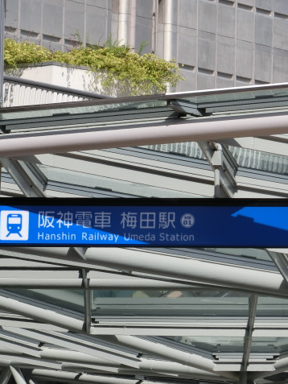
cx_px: 88
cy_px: 192
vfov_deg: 5.8
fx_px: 3792
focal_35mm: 342
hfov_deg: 4.3
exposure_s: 1/320
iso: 80
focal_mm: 45.4
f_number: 5.9
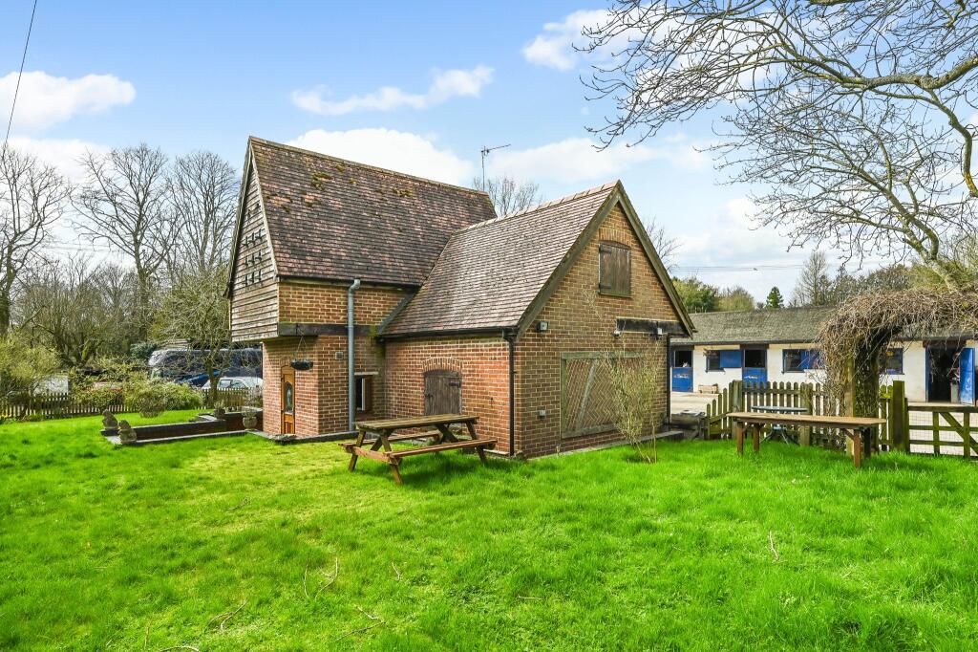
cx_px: 489
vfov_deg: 65.9
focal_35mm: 18
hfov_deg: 88.5
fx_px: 502
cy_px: 326
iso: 320
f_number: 9
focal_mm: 18.5
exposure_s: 1/1000
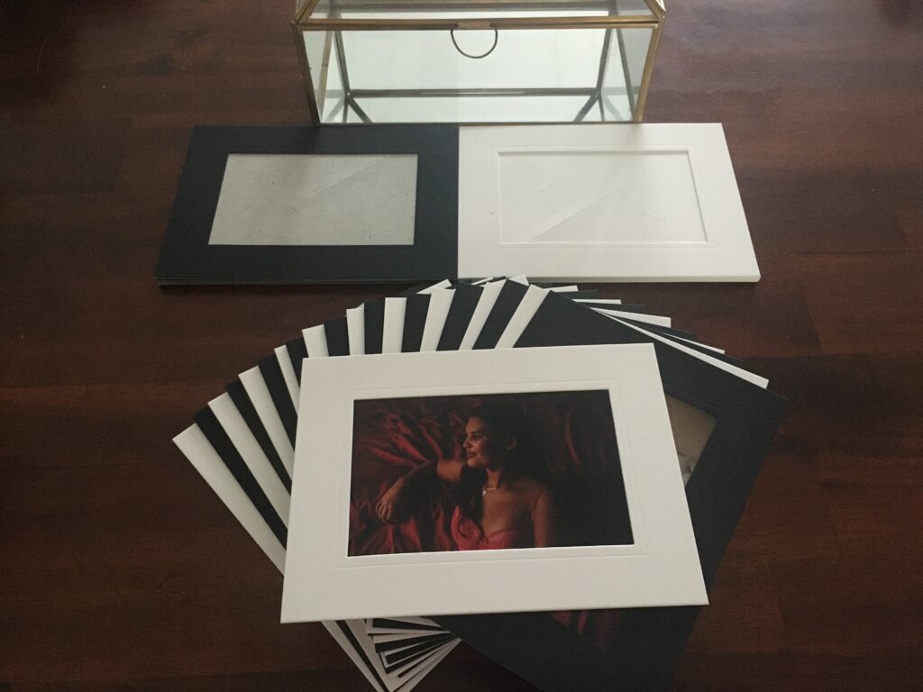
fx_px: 773
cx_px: 462
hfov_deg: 61.7
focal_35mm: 29
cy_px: 346
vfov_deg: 48.2
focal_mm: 4.15
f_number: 2.2
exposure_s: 1/17
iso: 320
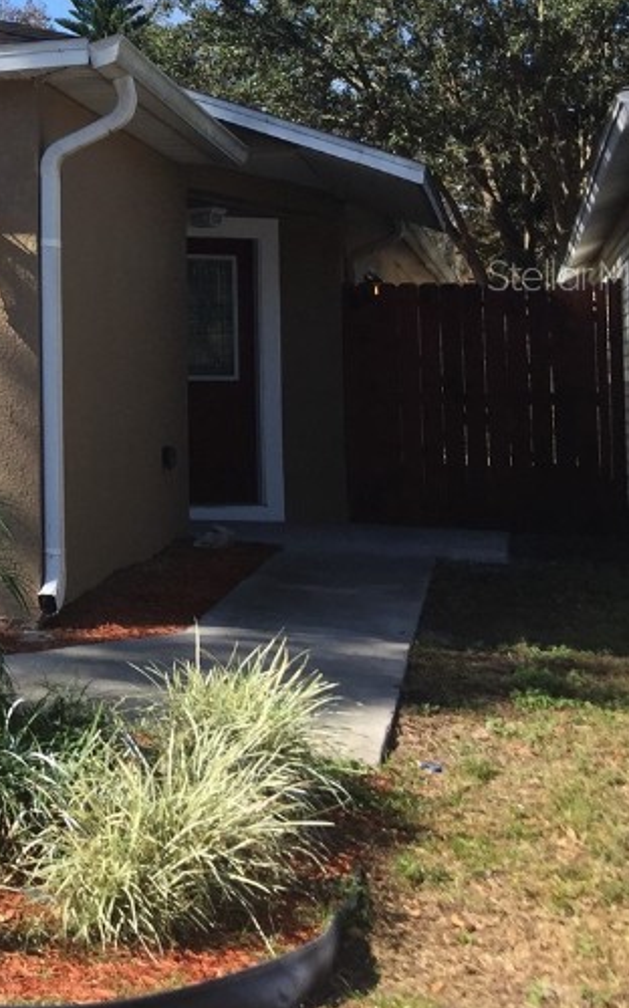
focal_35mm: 63
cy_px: 274
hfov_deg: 18.0
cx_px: -355
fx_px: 1730
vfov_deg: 32.0
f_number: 2.2
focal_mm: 4.15
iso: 32
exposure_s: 1/1163
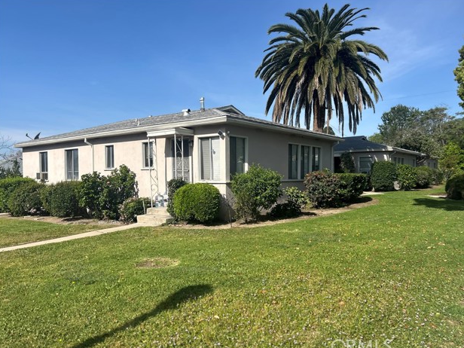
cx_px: 237
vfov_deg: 51.4
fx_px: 362
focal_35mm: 27
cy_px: 176
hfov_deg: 65.3
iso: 50
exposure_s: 1/5076
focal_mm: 5.7
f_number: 1.5
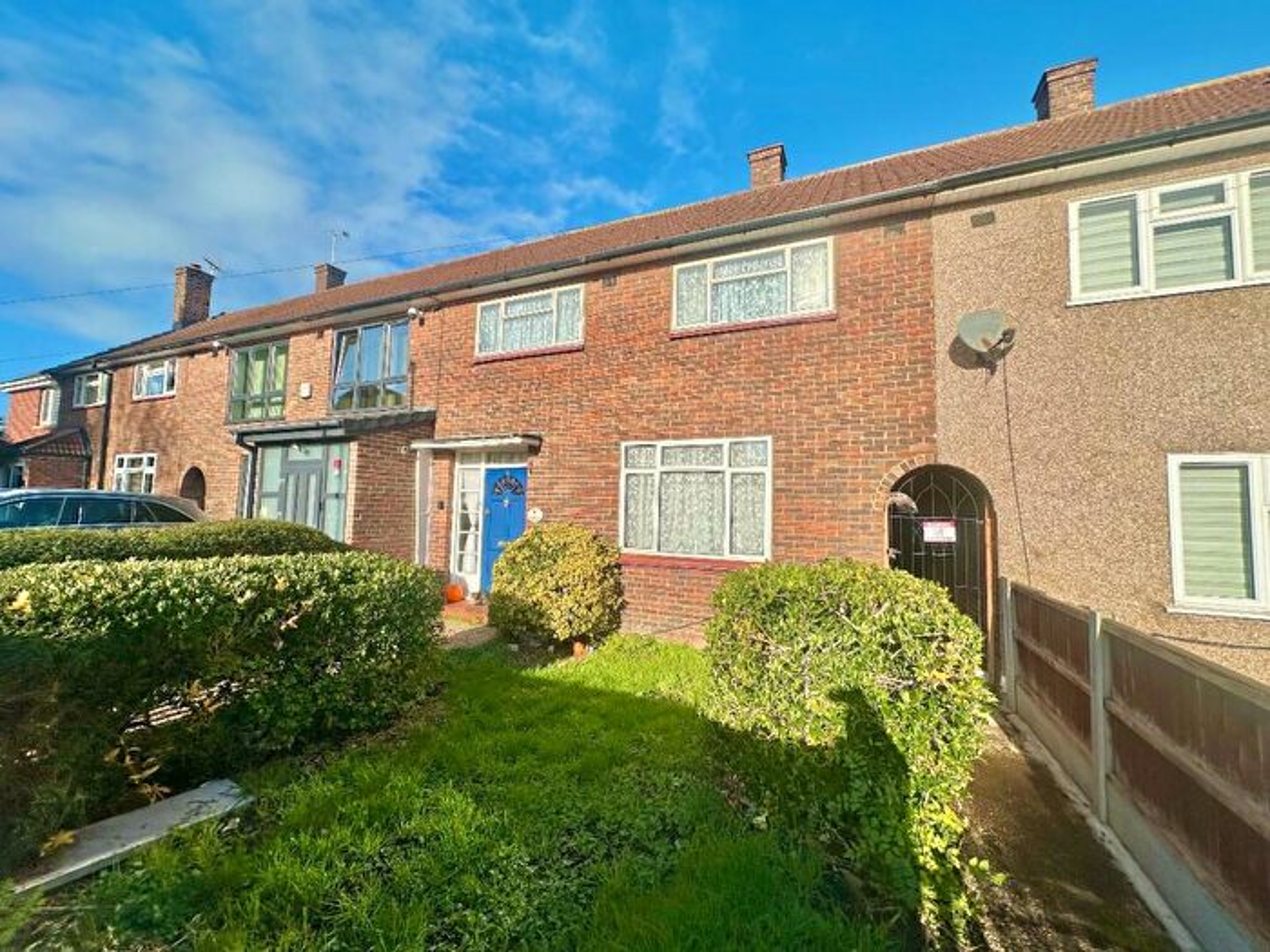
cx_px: 635
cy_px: 476
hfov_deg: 102.1
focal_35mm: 14
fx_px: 514
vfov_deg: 85.7
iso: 50
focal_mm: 2.22
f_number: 2.2
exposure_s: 1/2564
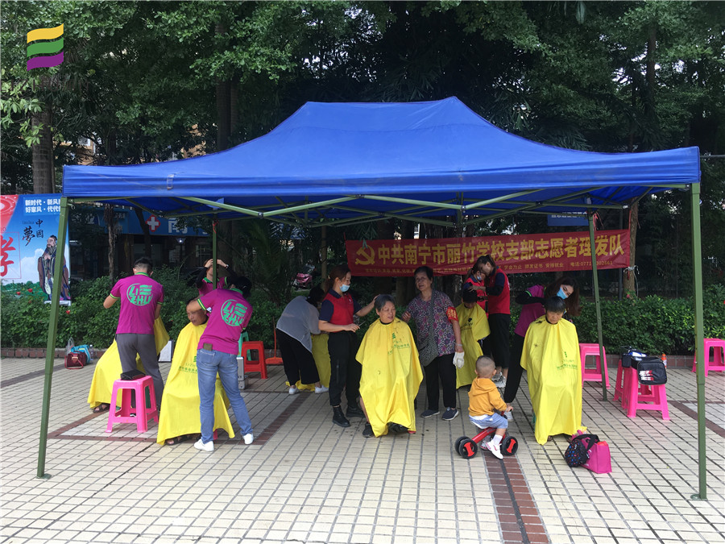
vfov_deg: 48.2
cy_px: 272
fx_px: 607
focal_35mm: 29
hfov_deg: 61.7
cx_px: 362
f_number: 2.2
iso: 25
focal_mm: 4.15
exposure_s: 1/103
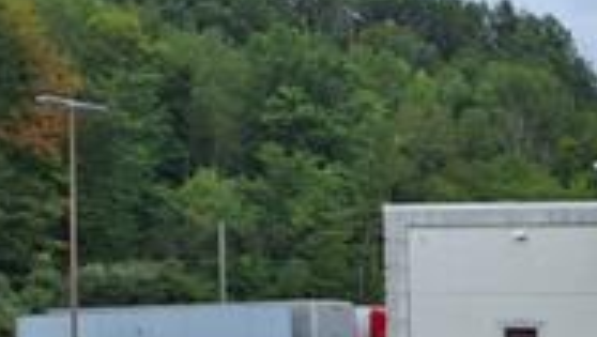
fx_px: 1600
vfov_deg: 11.5
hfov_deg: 18.9
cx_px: 857
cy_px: 497
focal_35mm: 101
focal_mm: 3.58
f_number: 1.9
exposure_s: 1/1429
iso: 40
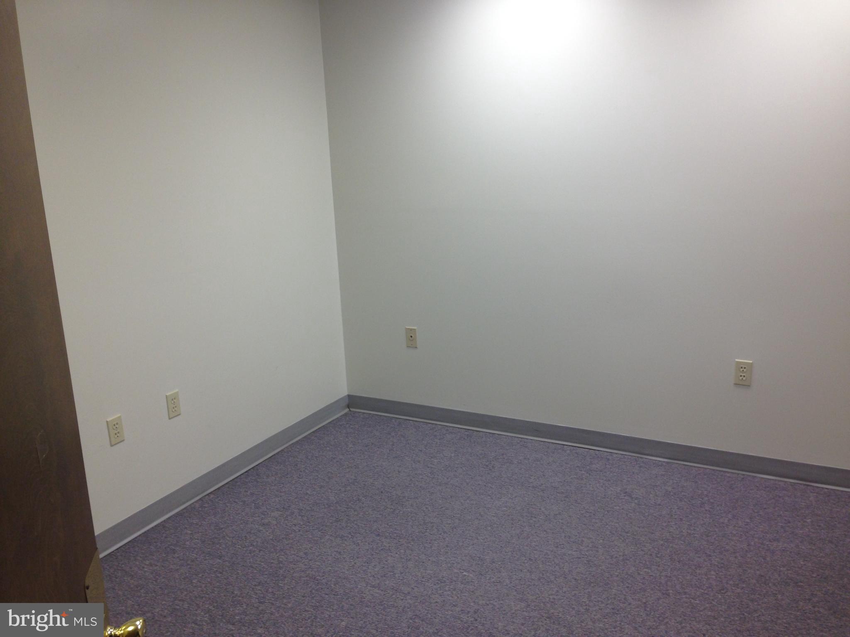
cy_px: 318
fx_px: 810
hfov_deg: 55.4
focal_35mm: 33
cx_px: 425
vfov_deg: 42.9
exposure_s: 1/24
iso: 50
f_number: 2.4
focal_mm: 4.12
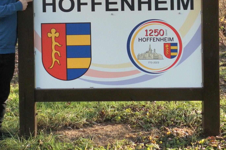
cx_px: 95
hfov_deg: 25.6
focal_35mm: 79
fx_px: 496
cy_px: 5
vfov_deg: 16.9
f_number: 3.2
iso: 125
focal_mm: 7.3
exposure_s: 1/320
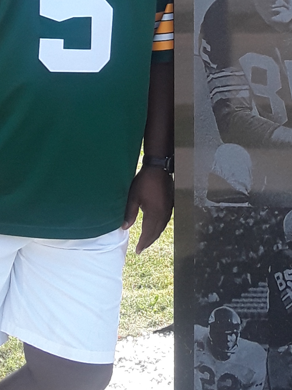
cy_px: -52
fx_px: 1046
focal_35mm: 93
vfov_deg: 20.0
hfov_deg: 15.3
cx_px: 355
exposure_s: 1/370
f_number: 1.9
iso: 40
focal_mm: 2.9
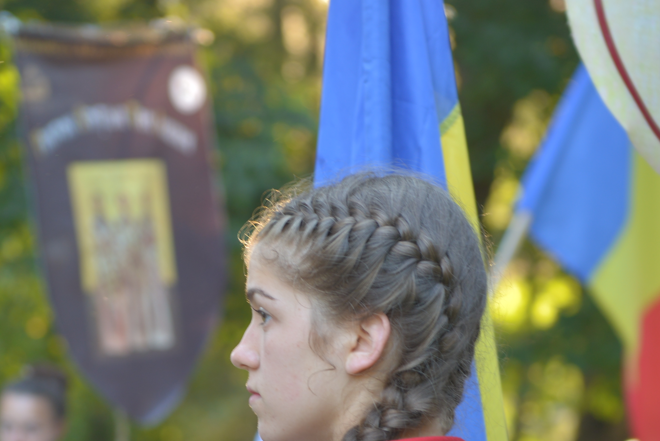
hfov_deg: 13.8
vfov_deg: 9.2
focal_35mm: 149
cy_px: 427
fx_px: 2733
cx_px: 246
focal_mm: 70
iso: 160
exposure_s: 1/80
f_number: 2.8
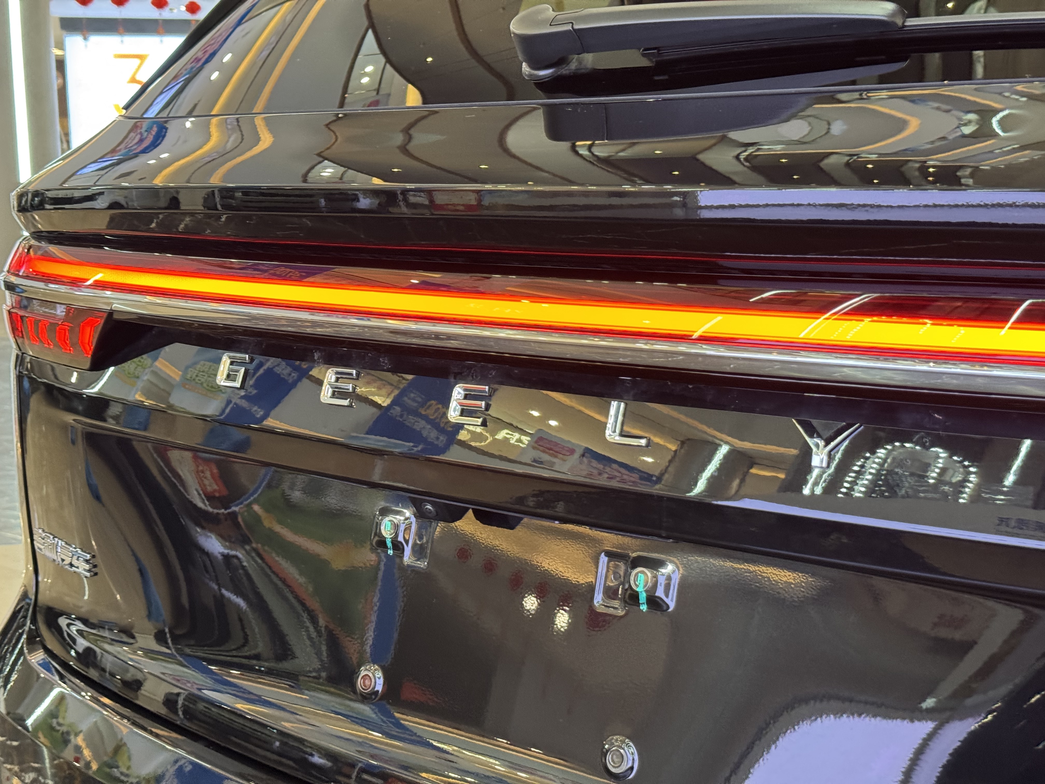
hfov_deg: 39.7
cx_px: 522
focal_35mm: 48
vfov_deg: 30.3
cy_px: 392
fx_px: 1449
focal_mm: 6.76
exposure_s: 1/50
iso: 250
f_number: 1.78
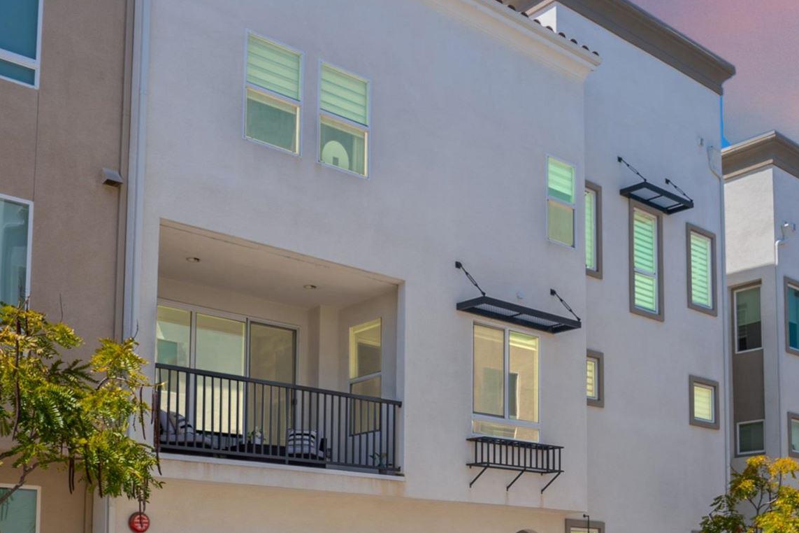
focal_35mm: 43
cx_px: 515
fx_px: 954
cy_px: 532
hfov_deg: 44.9
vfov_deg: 29.2
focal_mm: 16
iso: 125
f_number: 8
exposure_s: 1/400
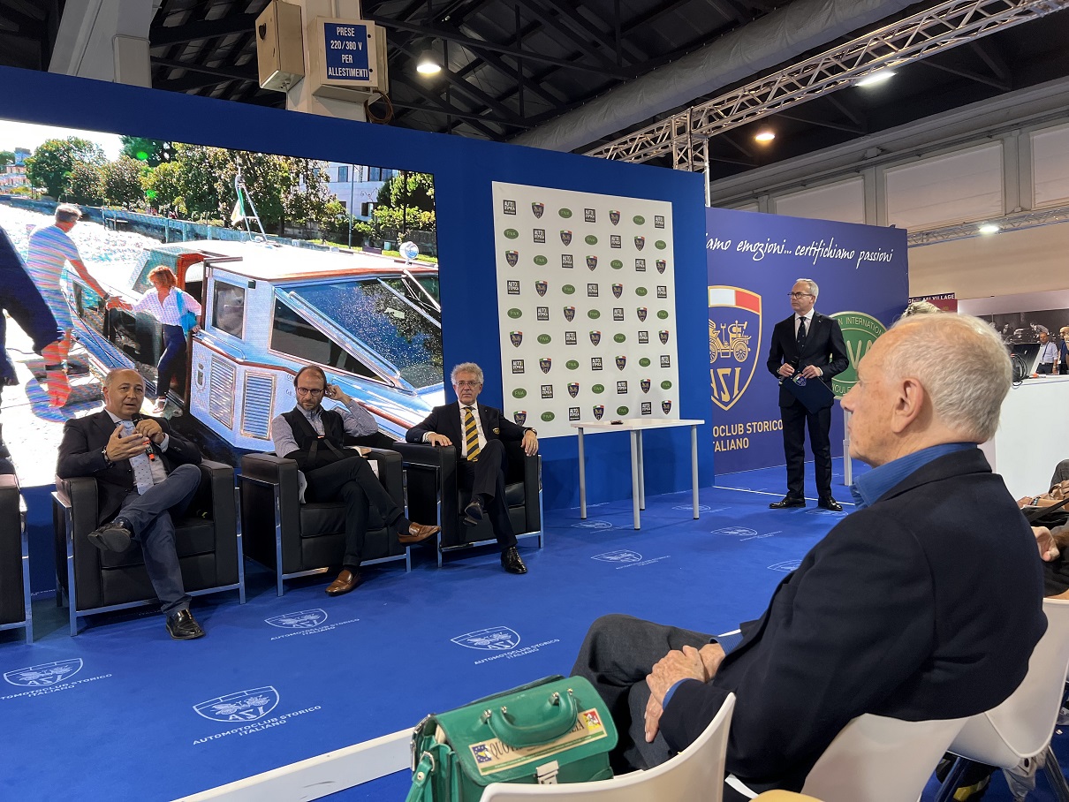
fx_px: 803
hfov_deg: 67.3
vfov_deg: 53.1
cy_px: 401
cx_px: 534
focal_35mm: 26
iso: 100
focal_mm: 5.7
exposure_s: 1/100
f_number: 1.5
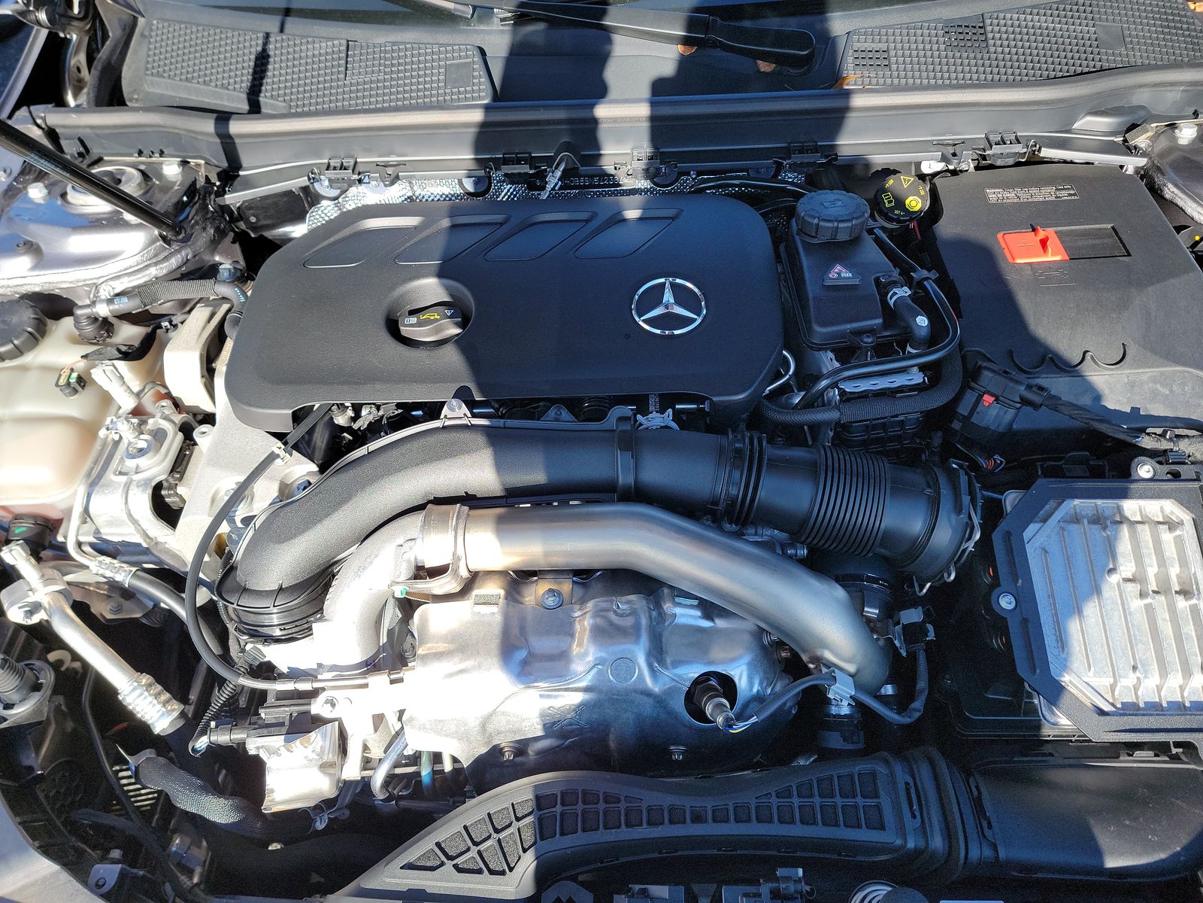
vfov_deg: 56.8
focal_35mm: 24
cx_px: 602
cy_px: 452
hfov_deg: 71.6
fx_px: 834
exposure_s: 1/212
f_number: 1.8
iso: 50
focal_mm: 6.7
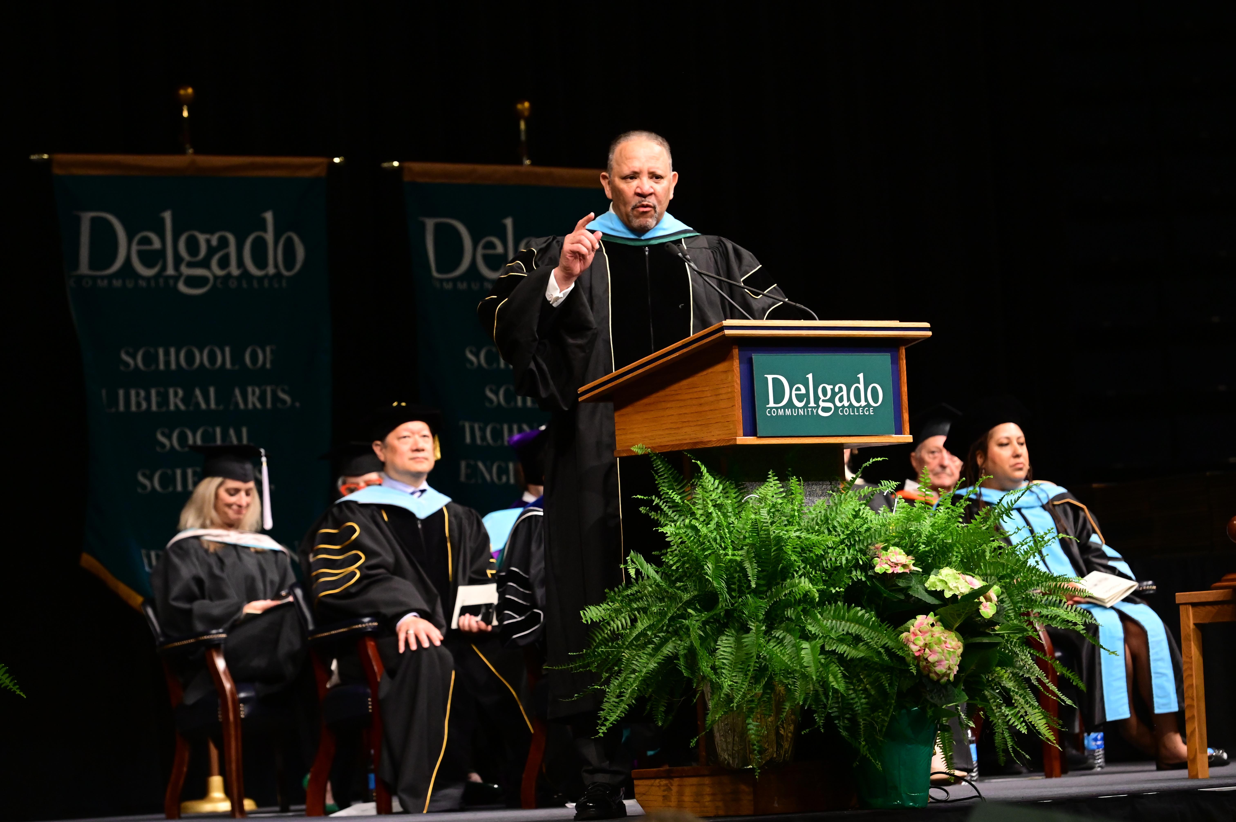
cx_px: 618
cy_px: 411
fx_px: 5661
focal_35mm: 165
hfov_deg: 12.5
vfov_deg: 8.3
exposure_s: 1/400
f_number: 4.5
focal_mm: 165
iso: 6400
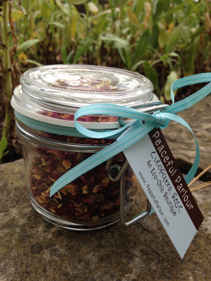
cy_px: 140
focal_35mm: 33
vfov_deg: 55.4
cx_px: 106
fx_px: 268
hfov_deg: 42.9
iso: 50
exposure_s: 1/376
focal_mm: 4.12
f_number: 2.4
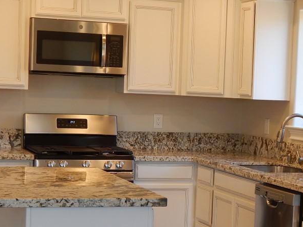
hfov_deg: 18.6
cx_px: 217
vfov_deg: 14.0
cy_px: 187
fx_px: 919
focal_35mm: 105
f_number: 4
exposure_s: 1/30
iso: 125
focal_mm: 10.9
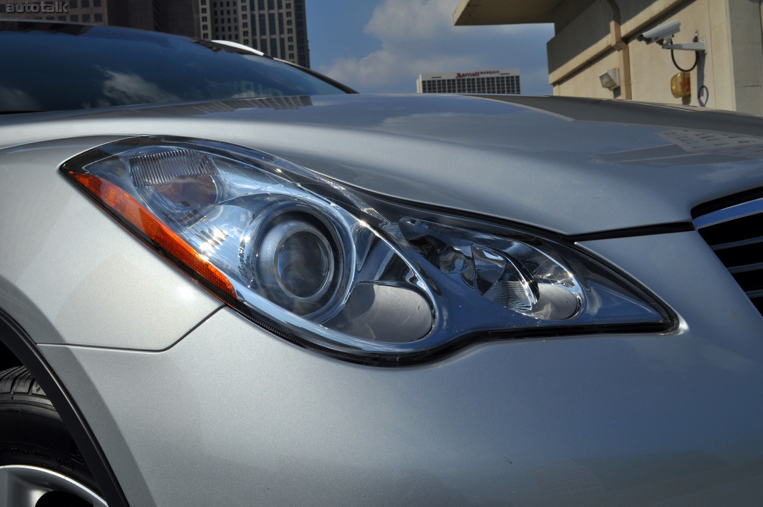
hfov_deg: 49.6
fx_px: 826
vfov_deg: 34.1
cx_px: 382
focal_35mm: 39
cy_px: 254
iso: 200
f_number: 14
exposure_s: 1/800
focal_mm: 26
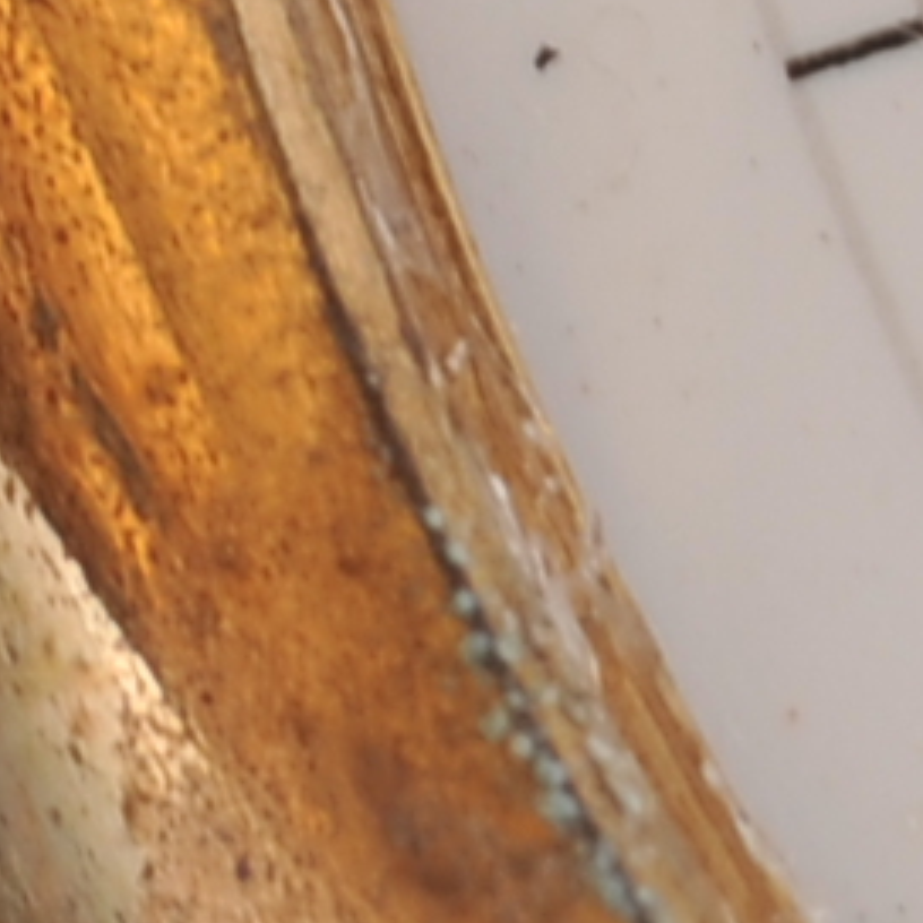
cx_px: 4951
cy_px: -1446
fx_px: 27271
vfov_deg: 1.9
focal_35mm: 904
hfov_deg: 1.9
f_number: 14
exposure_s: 1/200
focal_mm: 60
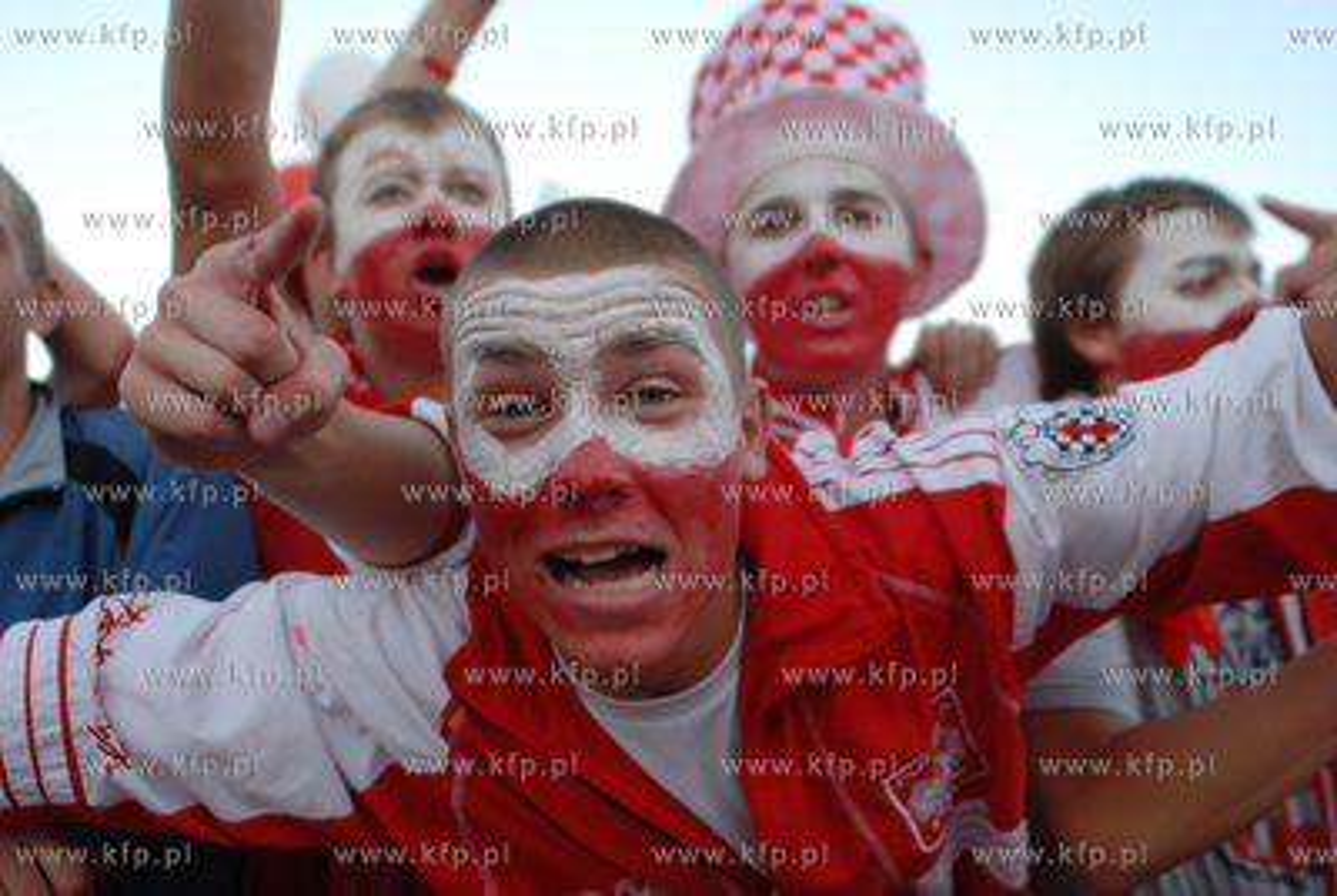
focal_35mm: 36
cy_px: 448
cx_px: 668
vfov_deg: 37.0
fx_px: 1339
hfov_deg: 53.1
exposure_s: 1/160
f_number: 2.8
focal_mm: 24
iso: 100
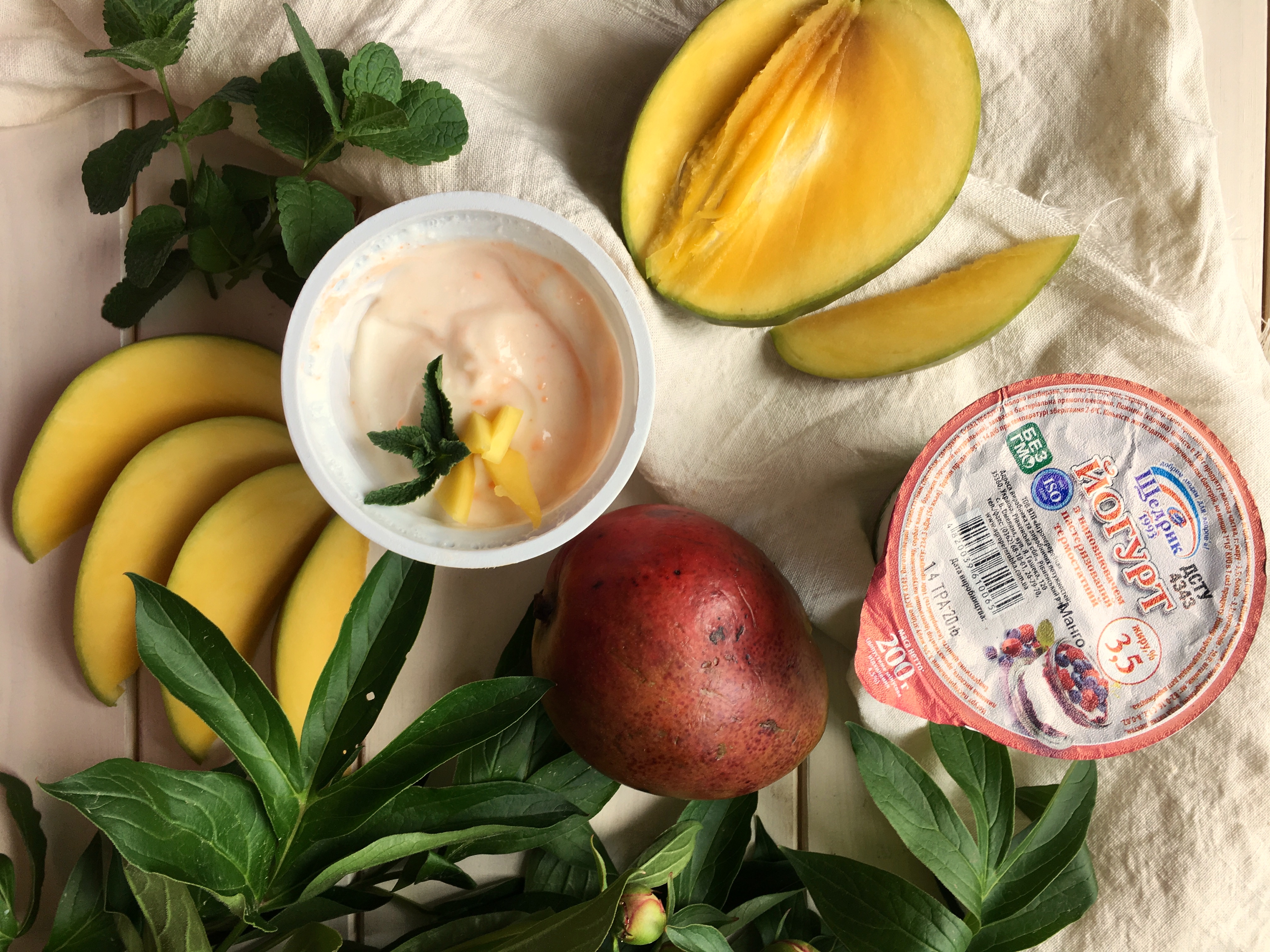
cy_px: 476
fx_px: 1064
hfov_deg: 61.7
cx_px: 635
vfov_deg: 48.2
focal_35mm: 29
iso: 25
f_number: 2.2
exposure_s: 1/107
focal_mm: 4.15
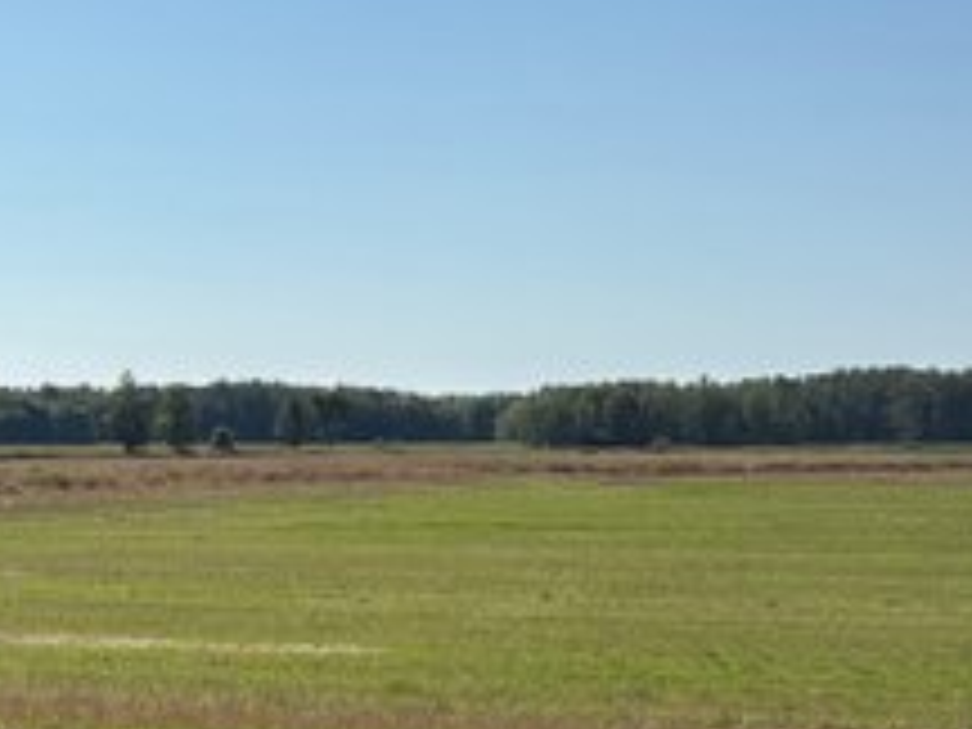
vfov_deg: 19.2
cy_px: 556
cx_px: 74
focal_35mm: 76
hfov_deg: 24.8
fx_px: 2134
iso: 50
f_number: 1.6
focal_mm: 5.96
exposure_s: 1/10101
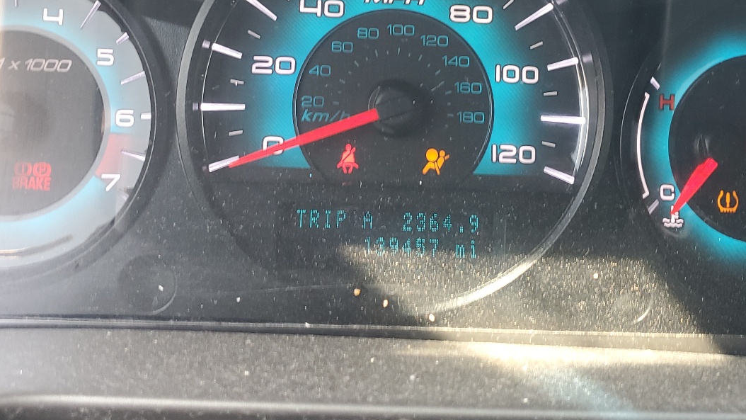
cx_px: 373
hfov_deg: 47.4
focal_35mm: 43
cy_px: 50
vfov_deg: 26.9
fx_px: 851
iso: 62
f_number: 1.5
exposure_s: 1/50
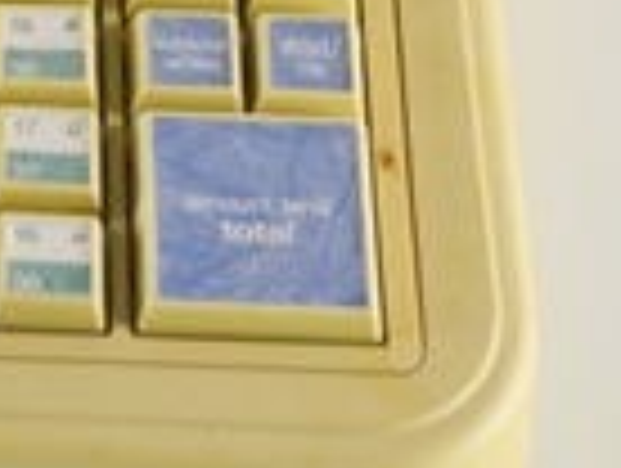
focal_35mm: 219
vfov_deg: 6.7
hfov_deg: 8.7
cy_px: -342
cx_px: -432
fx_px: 3937
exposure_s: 1/125
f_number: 5.6
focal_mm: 35
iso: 360
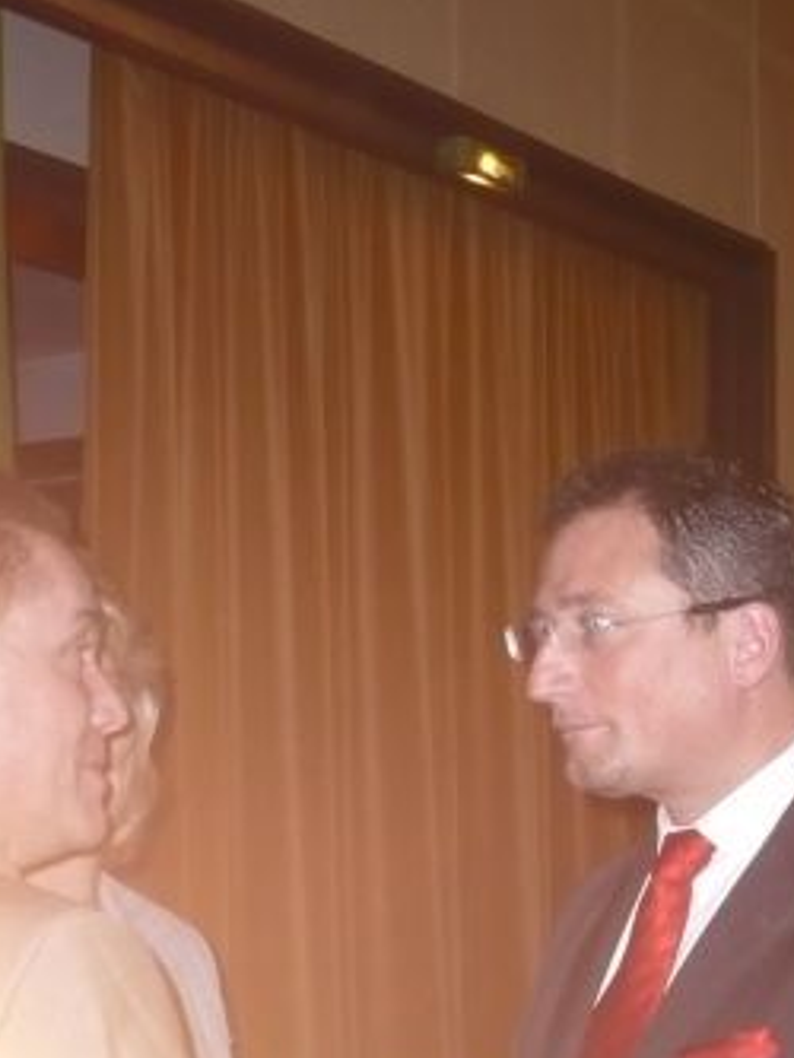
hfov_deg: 19.6
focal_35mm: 74
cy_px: 836
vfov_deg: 25.9
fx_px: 2262
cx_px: 711
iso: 200
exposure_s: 1/30
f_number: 2.8
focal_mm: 5.8
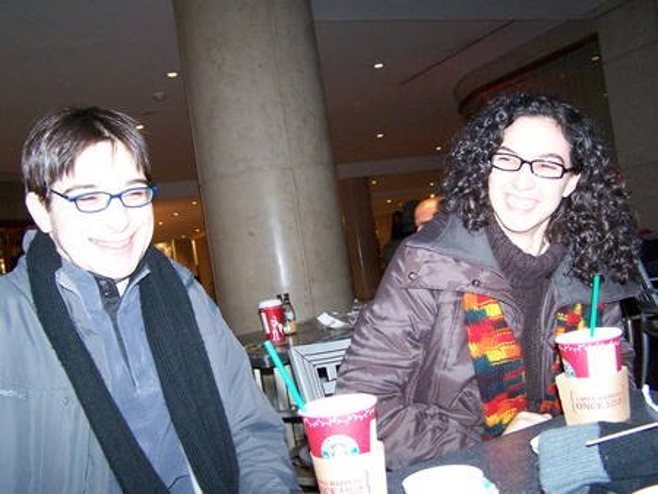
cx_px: 329
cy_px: 247
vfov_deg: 37.8
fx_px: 723
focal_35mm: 38
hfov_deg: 49.0
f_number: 2.8
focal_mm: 6.3
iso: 400
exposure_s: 1/60
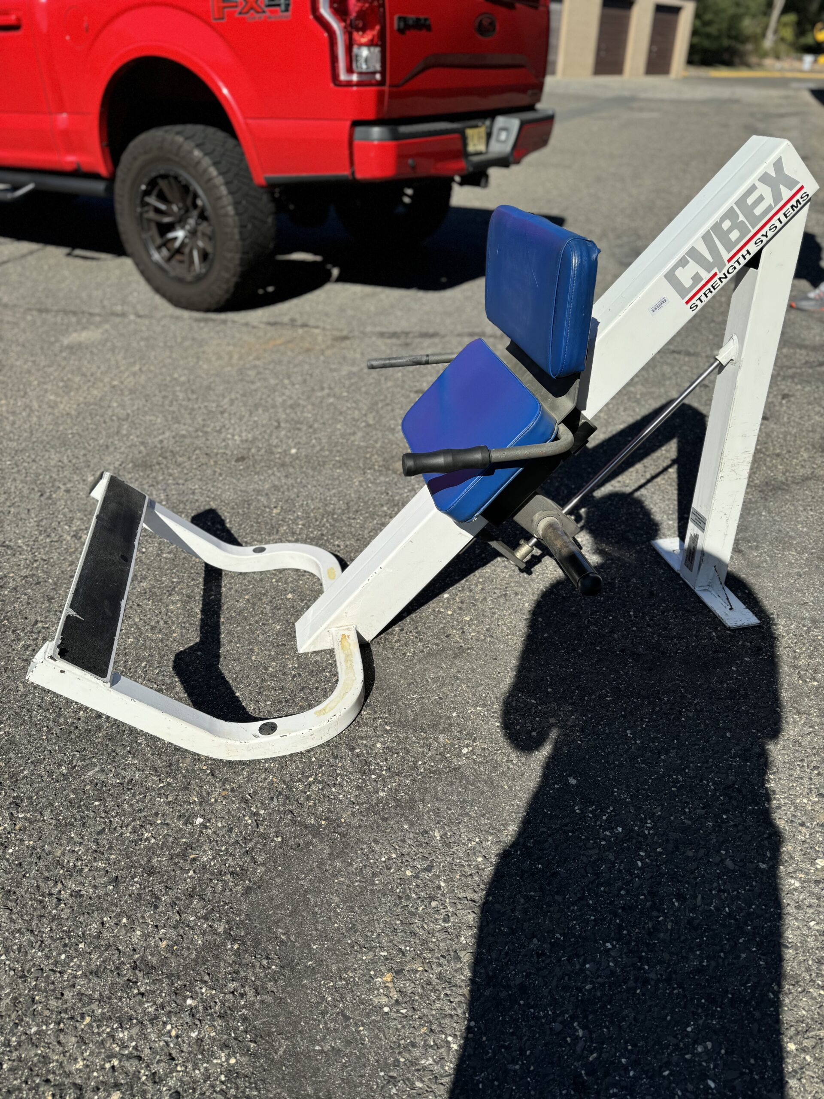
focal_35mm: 24
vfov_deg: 71.6
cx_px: 412
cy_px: 550
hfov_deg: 56.8
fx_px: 762
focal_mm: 6.76
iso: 80
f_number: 1.78
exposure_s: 1/4049
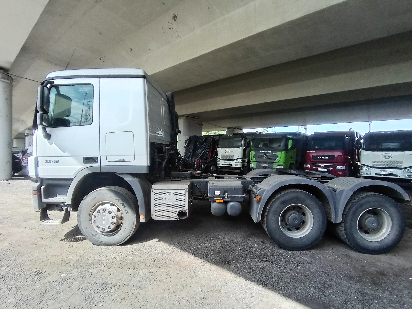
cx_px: 209
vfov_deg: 71.5
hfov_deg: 87.7
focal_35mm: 18
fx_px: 214
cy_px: 163
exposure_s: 1/285
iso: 102
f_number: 2.2
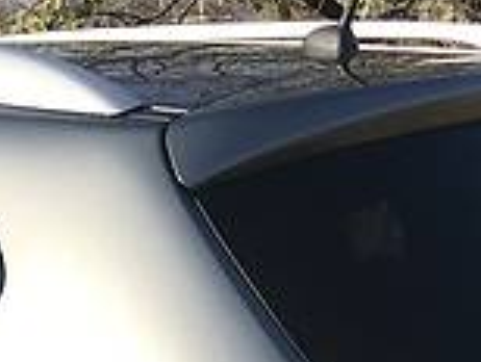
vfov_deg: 9.9
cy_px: 574
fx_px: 2018
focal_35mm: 145
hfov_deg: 13.4
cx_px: -12
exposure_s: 1/2037
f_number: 1.8
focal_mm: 4
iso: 20
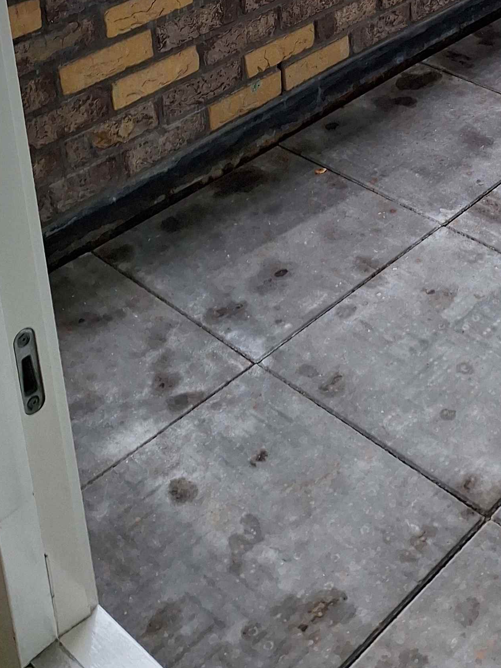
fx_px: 1081
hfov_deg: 25.4
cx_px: 440
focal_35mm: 56
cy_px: -122
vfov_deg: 29.7
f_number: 1.8
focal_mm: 5.54
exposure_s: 1/50
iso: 80
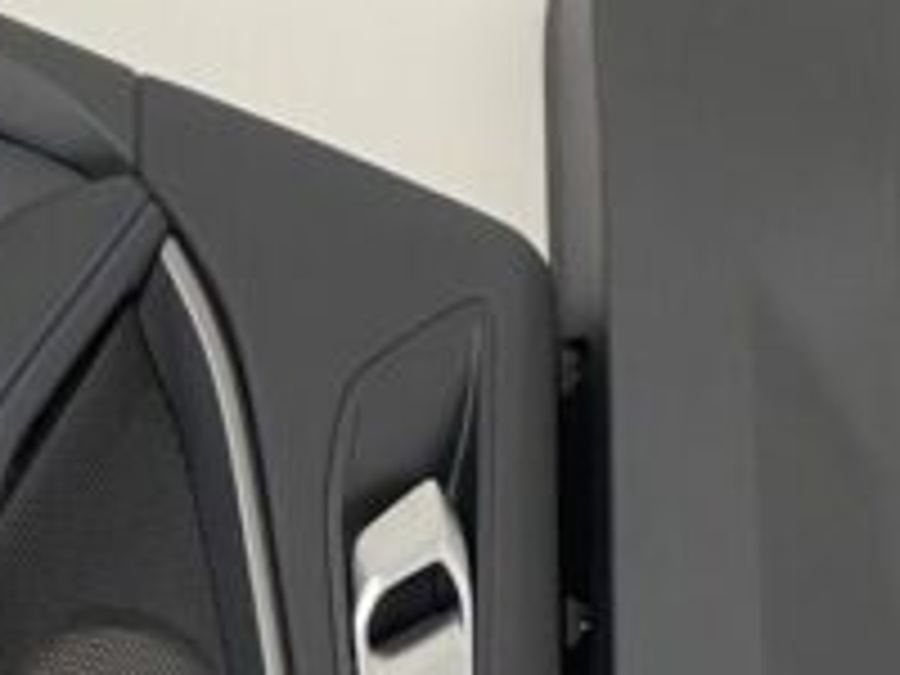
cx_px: 418
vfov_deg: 11.8
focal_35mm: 104
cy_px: 1575
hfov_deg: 18.9
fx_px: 2704
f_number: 1.8
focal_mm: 4.25
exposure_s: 1/50
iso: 80
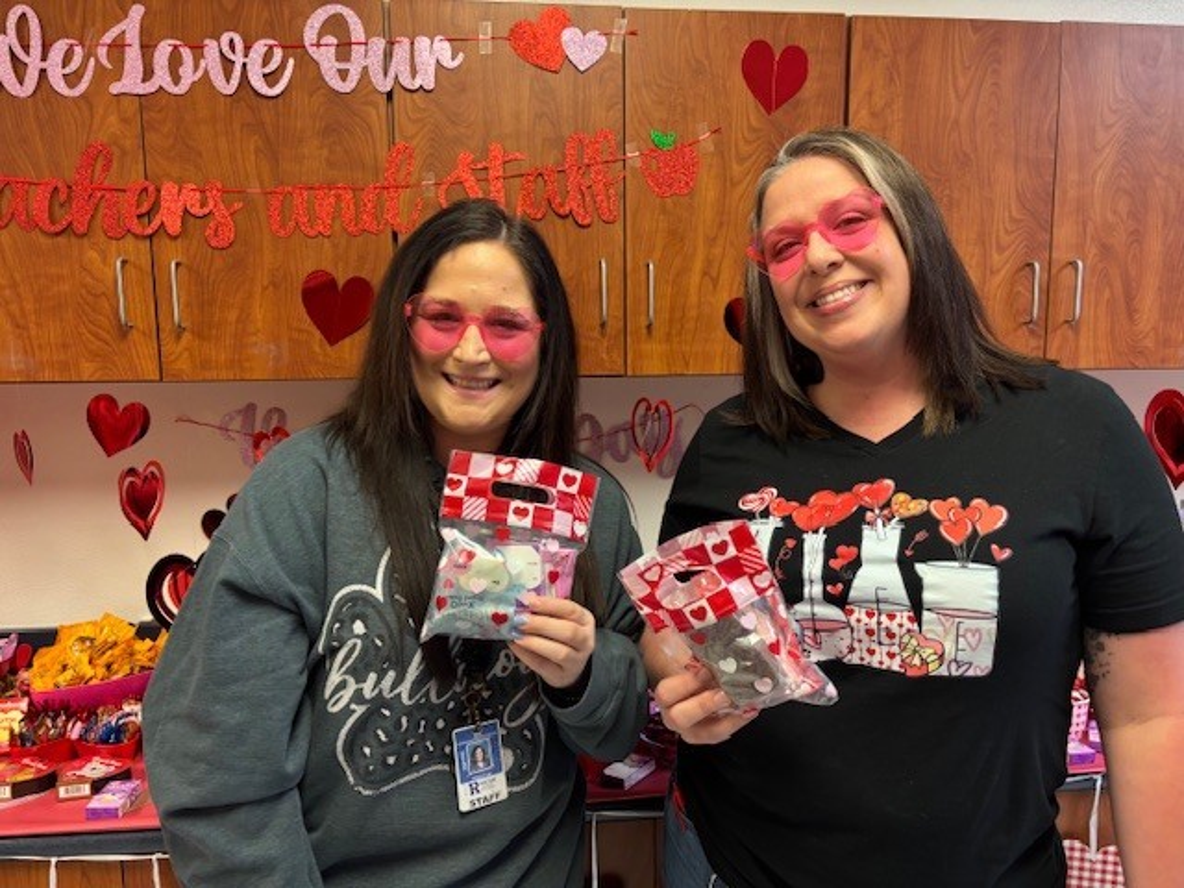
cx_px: 592
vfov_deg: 53.1
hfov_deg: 67.3
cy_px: 444
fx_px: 889
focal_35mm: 26
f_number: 1.6
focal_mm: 5.96
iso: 160
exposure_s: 1/60
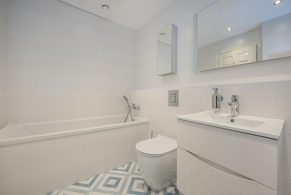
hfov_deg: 104.2
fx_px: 113
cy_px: 98
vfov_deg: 81.3
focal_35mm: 14
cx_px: 146
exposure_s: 1/13
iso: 320
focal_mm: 14
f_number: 6.3
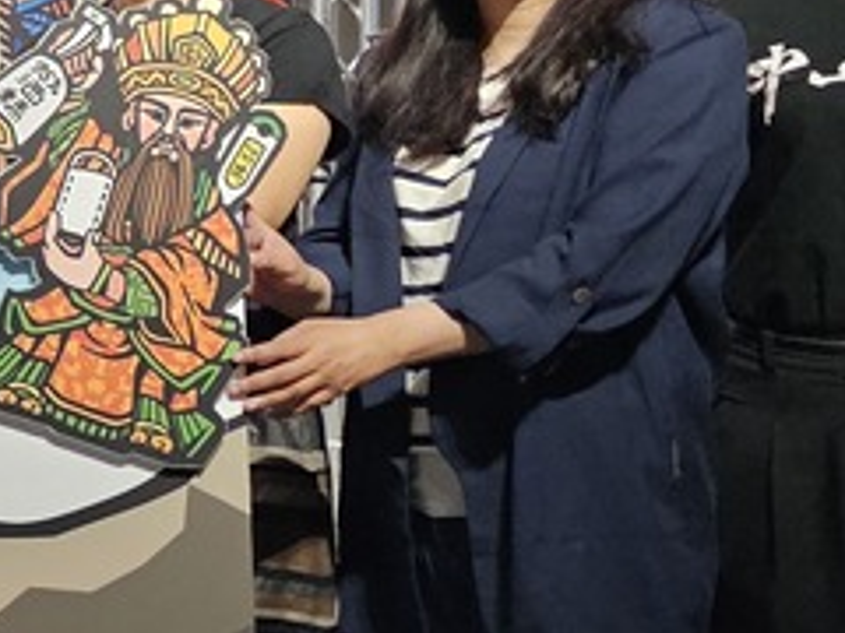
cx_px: -972
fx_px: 2807
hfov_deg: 13.8
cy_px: 193
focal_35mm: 115
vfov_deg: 12.9
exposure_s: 1/170
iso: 1000
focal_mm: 6.3
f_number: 1.7
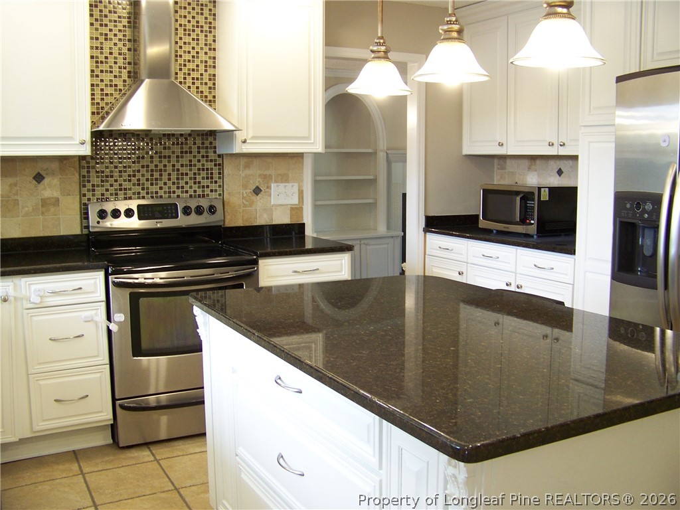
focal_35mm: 36
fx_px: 707
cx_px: 340
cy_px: 255
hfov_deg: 51.4
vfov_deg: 39.7
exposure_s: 1/30
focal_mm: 5.85
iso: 80
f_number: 2.8
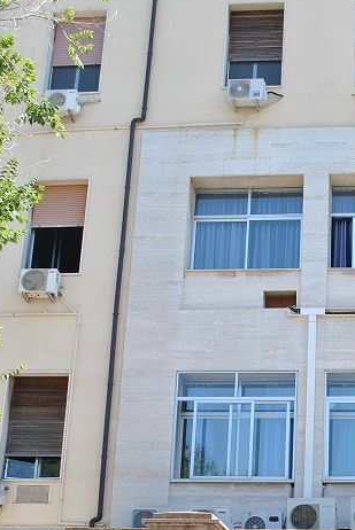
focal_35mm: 64
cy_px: 414
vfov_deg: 30.7
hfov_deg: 20.8
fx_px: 944
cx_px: 329
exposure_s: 1/160
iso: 100
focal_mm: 22
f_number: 6.3
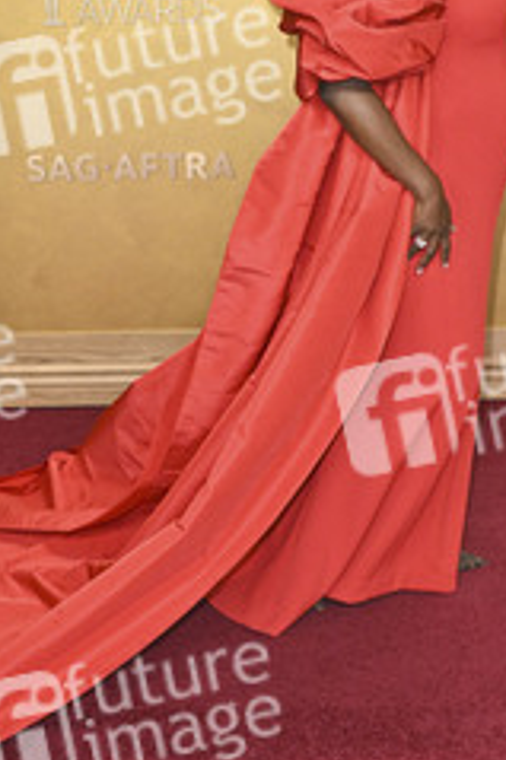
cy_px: 242
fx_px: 1309
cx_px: 210
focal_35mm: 62
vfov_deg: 32.1
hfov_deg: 21.9
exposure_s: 1/320
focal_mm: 37
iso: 2500
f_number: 5
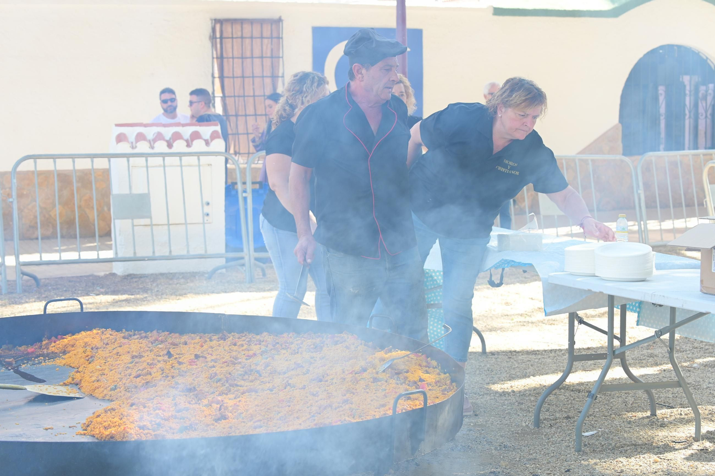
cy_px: 238
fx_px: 1390
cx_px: 358
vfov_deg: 19.4
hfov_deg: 28.9
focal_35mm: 70
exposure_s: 1/125
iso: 400
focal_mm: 70
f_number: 5.6
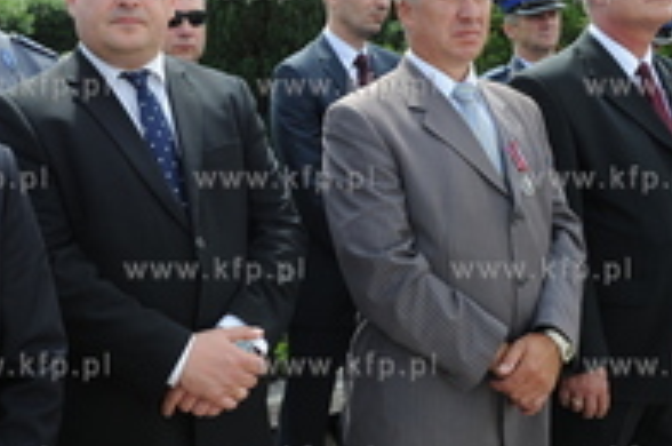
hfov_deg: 38.9
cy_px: 130
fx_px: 913
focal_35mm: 49
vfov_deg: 27.2
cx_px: 141
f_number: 9
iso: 400
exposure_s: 1/320
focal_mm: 24
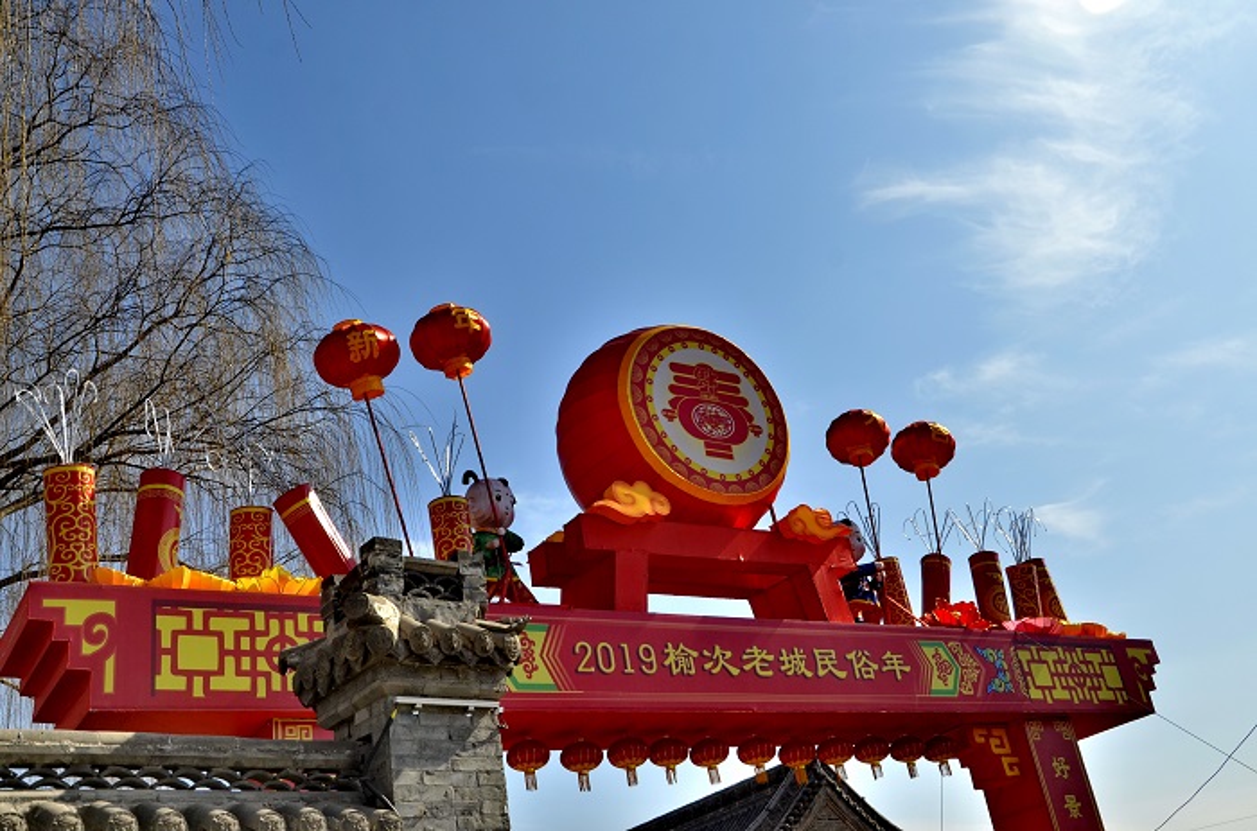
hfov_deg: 53.2
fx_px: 1254
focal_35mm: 36
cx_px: 628
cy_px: 416
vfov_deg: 36.7
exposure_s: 1/800
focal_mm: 24
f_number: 8
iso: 200
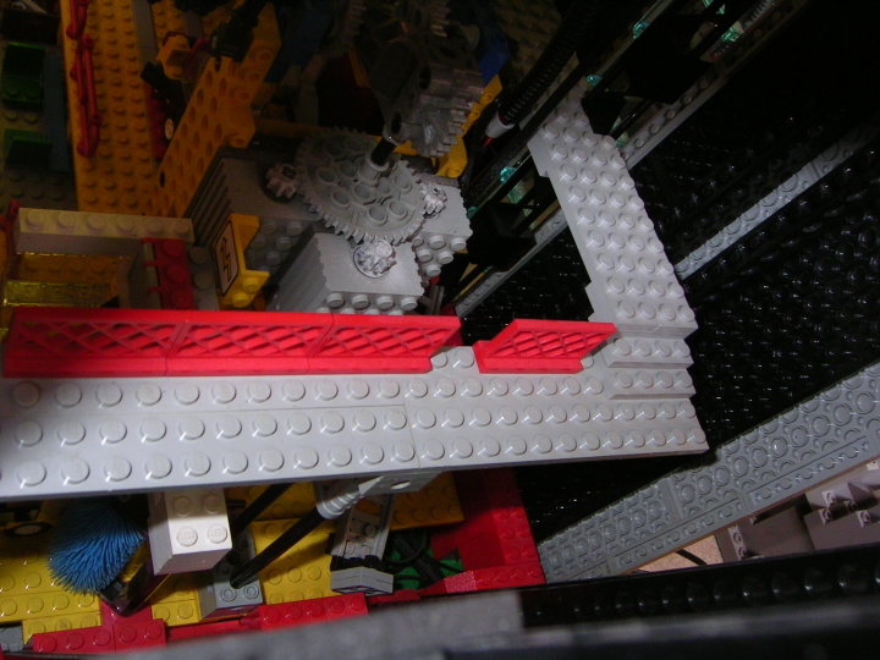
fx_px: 915
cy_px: 330
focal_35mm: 36
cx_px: 440
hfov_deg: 51.4
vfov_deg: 39.7
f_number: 4.8
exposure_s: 1/30
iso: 100
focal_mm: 5.6
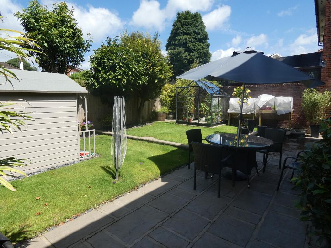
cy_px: 124
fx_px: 191
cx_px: 166
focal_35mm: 20
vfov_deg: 66.0
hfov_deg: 81.7
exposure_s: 1/1000
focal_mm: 3.6
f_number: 3.2
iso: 80
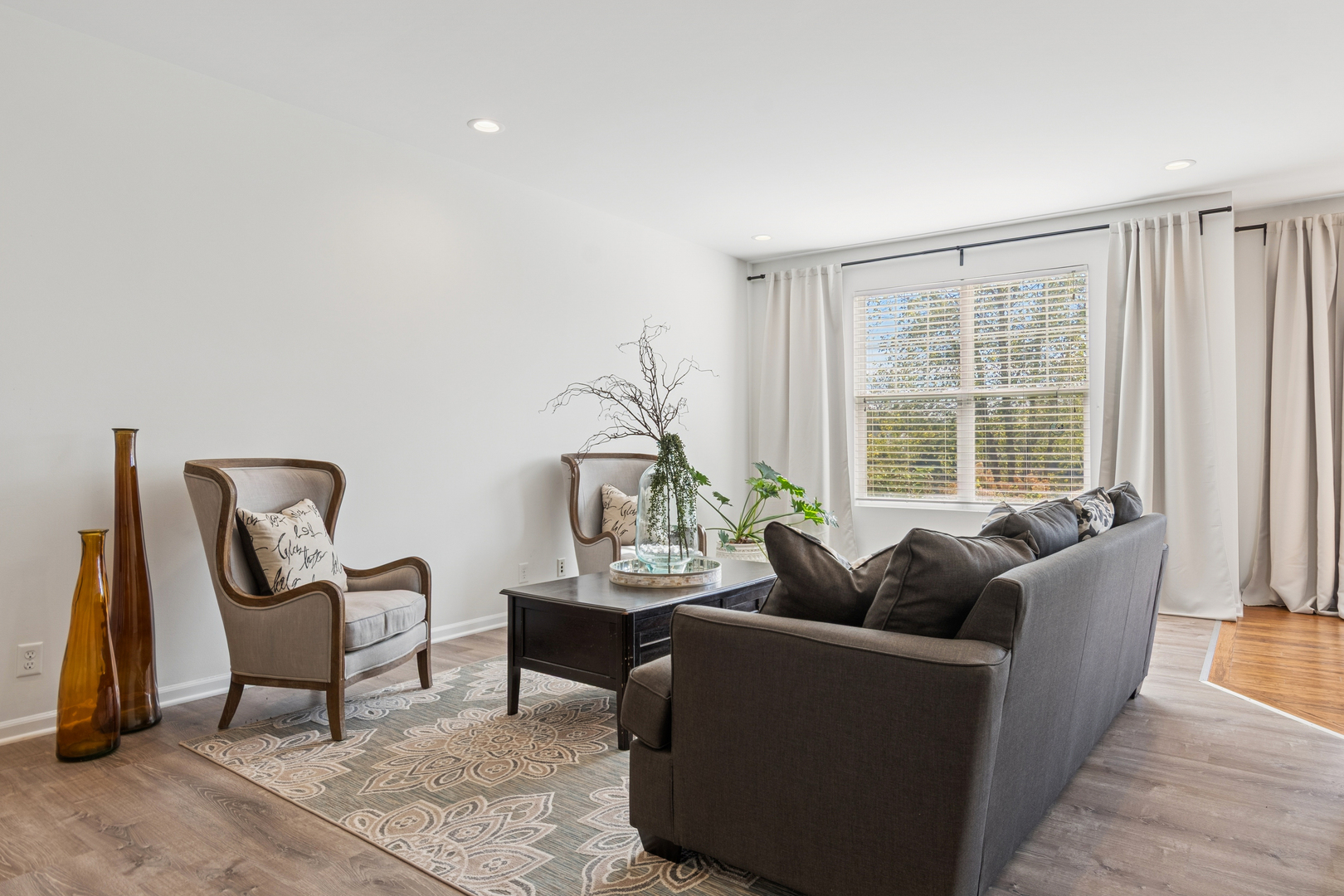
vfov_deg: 59.5
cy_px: 448
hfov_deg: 81.2
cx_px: 672
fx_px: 784
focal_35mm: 21
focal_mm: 14
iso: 250
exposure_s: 1/15
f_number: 8
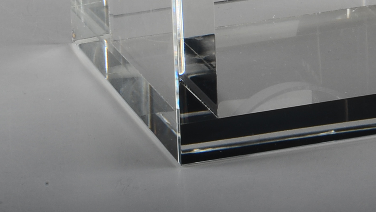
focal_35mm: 291
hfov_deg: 7.4
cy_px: -113
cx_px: 334
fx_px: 2902
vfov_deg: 4.2
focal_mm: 70
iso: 100
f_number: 36
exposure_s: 1/250
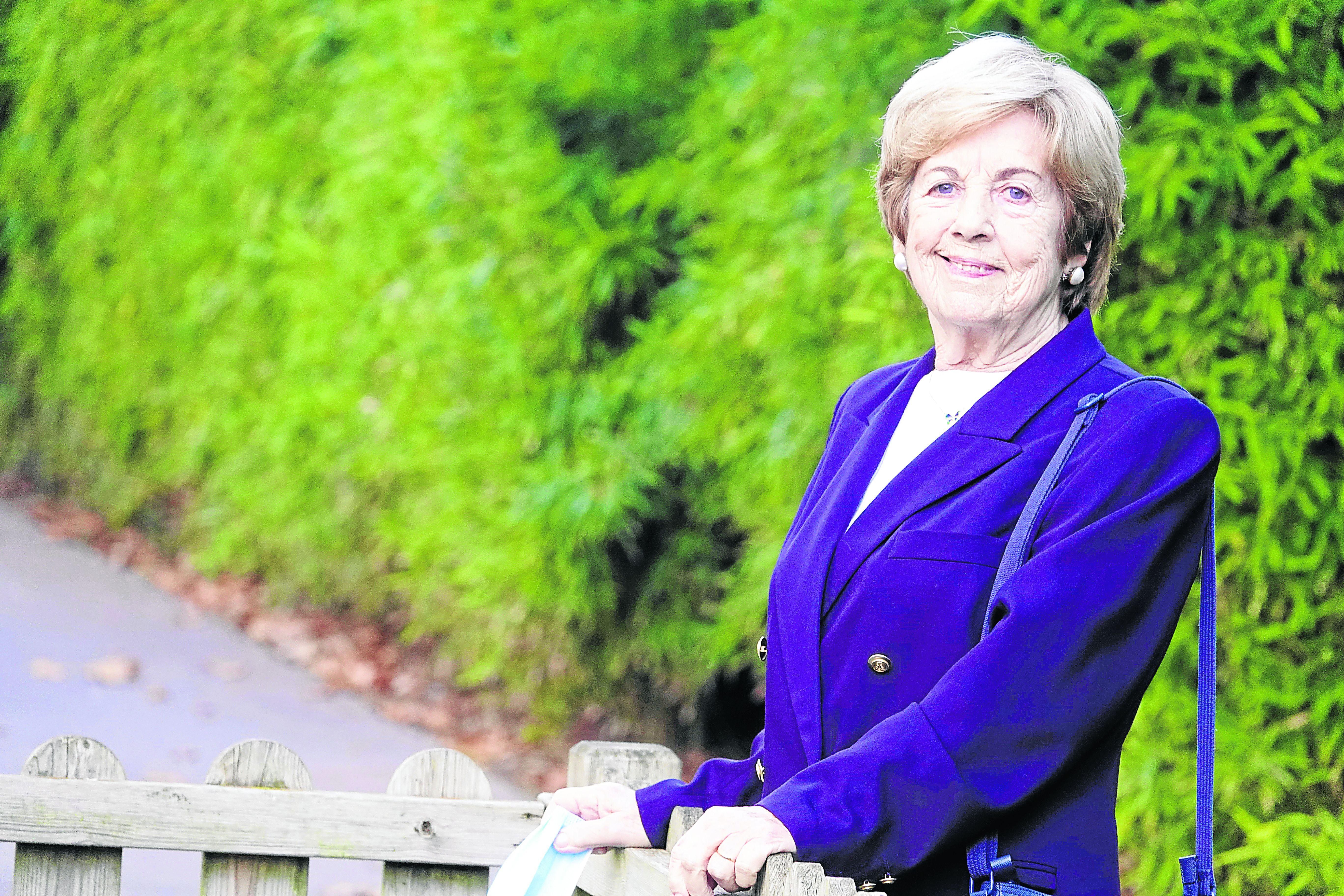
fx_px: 10788
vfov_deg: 4.8
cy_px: 448
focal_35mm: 289
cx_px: 672
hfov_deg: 7.1
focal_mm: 105.83
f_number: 4
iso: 1000
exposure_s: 1/250
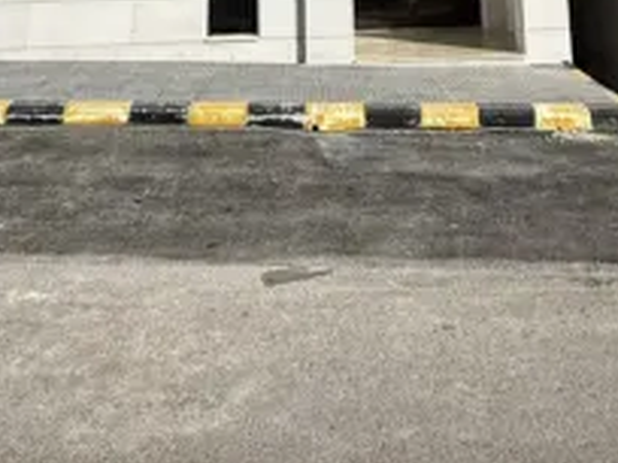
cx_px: 373
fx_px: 786
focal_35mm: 44
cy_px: -227
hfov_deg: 42.7
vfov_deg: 25.2
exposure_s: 1/5155
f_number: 2.2
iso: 50
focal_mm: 2.22
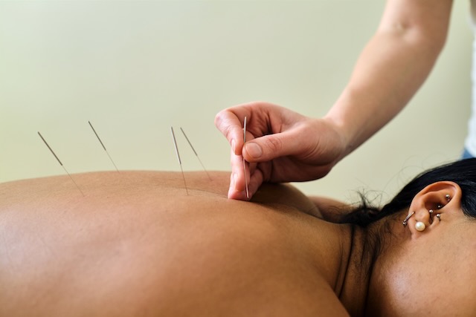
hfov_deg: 54.4
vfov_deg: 37.9
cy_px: 158
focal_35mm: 35
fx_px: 463
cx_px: 238
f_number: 2.8
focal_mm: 23
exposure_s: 1/200
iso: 800
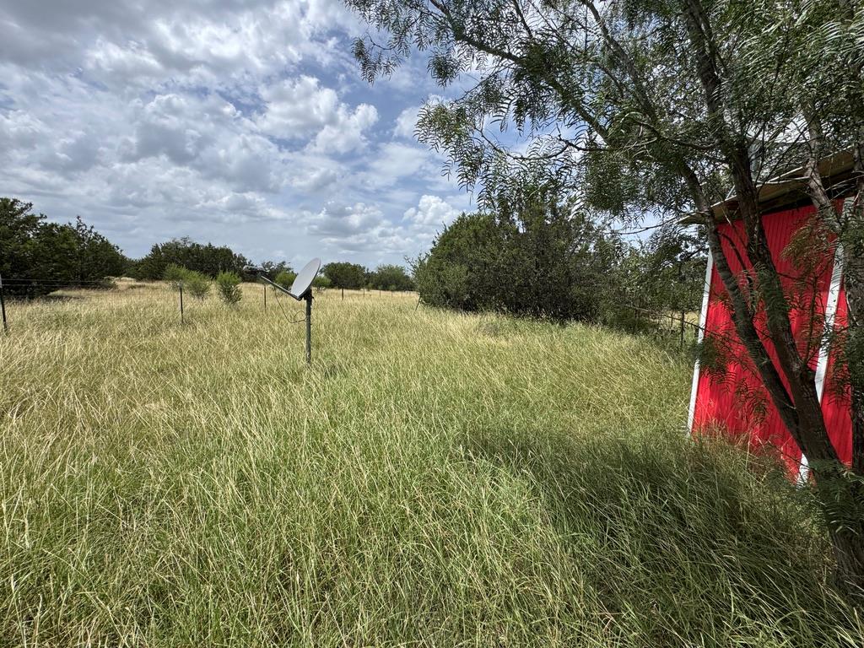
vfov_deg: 85.7
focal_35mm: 14
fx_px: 349
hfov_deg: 102.1
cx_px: 432
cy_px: 324
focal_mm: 2.22
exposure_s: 1/2770
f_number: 2.2
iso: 50
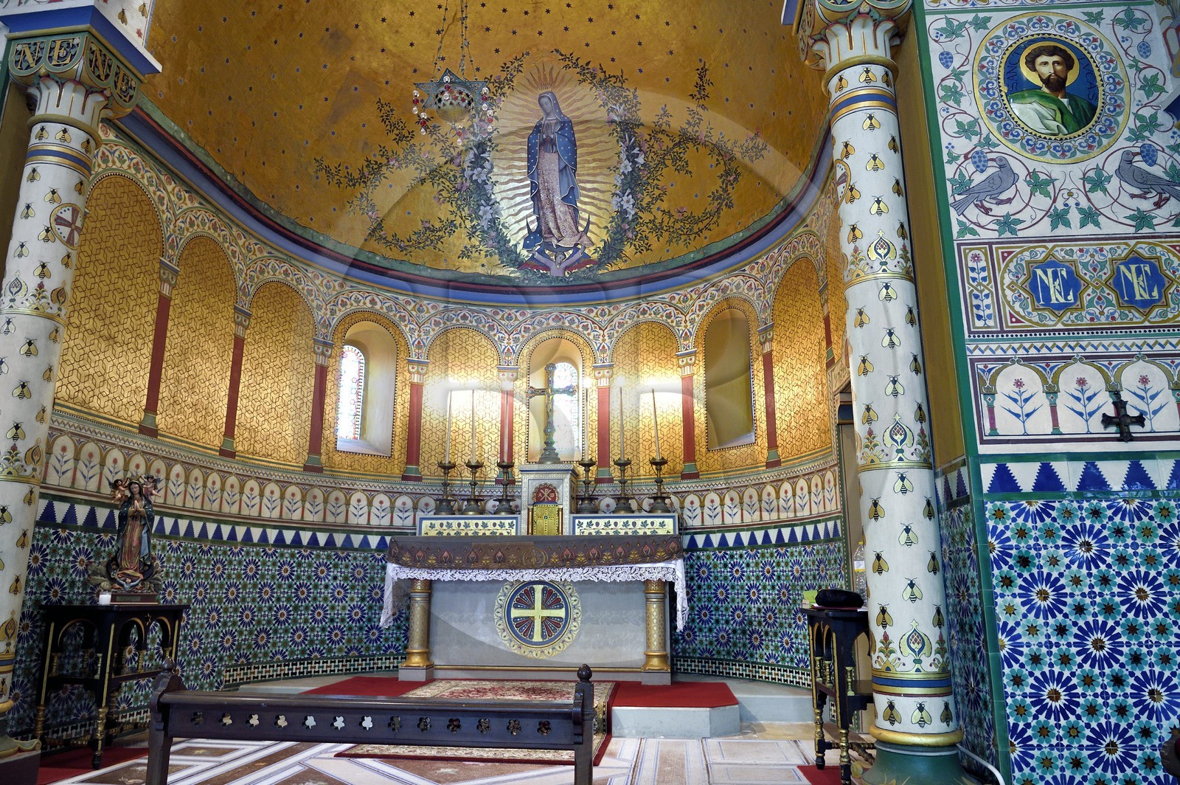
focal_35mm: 24
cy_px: 392
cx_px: 590
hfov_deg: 73.8
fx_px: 786
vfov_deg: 53.1
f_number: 8
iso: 640
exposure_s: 1/8
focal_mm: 24
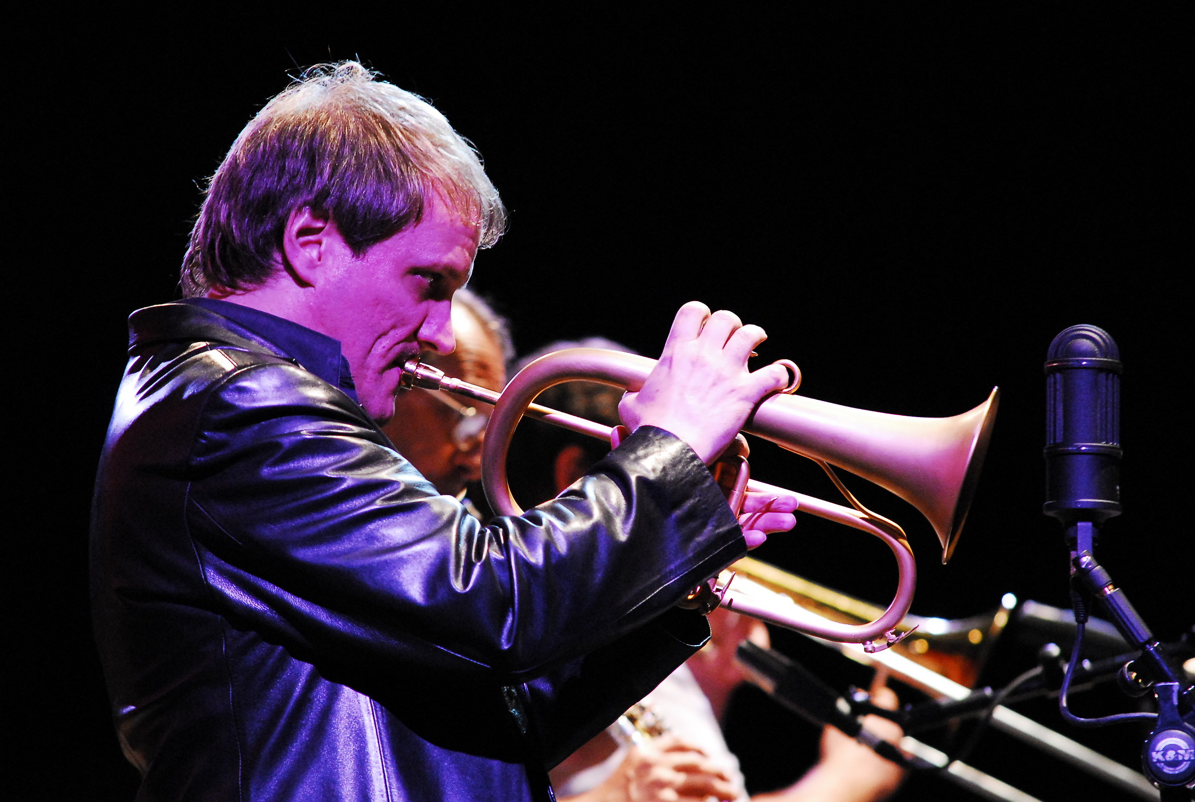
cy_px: 401
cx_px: 598
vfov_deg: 4.6
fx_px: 9979
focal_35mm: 300
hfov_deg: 6.9
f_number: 4.5
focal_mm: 200
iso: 1600
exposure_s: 1/80
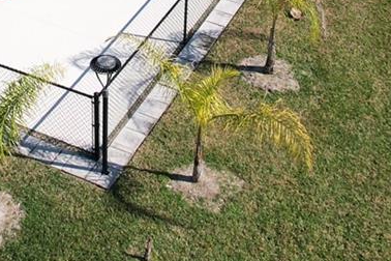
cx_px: 61
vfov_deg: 13.3
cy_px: -207
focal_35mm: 93
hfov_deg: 21.6
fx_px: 1010
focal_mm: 8.38
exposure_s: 1/640
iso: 100
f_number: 2.8
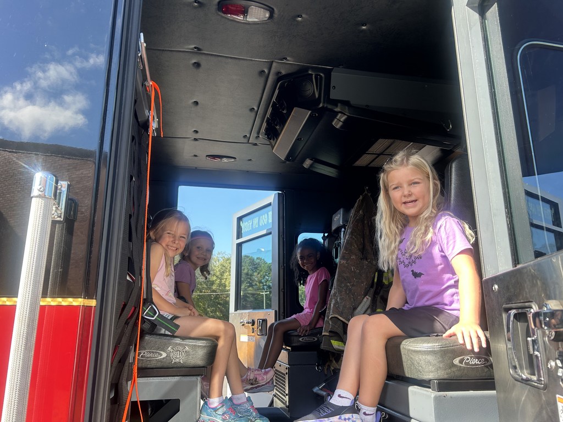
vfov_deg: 53.1
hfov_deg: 67.3
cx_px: 282
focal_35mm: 26
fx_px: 423
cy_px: 211
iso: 50
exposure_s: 1/384
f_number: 1.5
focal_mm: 5.7
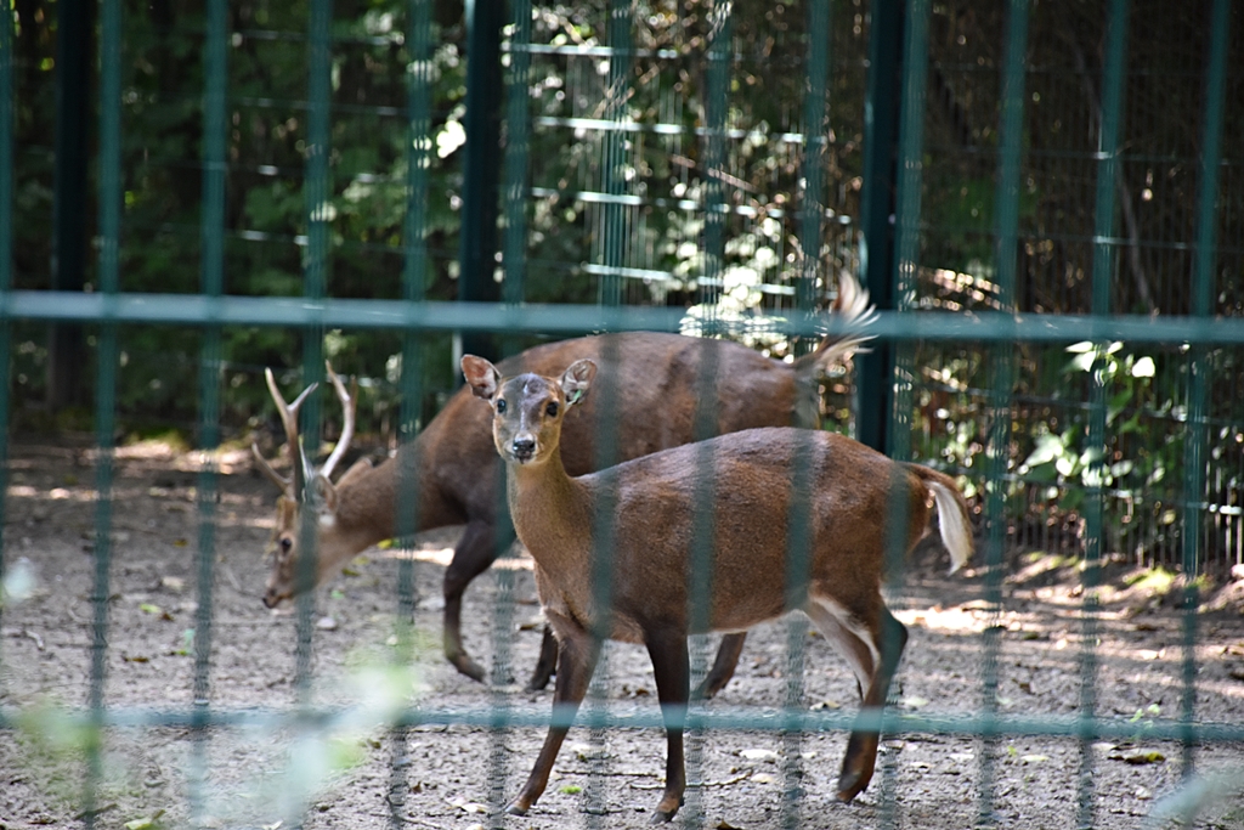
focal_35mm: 210
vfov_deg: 6.5
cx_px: 622
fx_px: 7257
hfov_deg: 9.8
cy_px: 415
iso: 800
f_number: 5.6
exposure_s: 1/160
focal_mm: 140
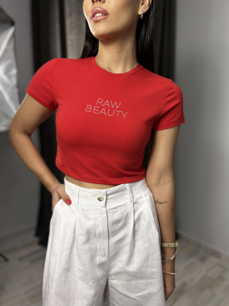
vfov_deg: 67.3
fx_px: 229
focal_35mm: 26
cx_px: 114
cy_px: 153
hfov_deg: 53.1
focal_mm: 5.7
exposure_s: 1/100
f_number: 1.5
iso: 64
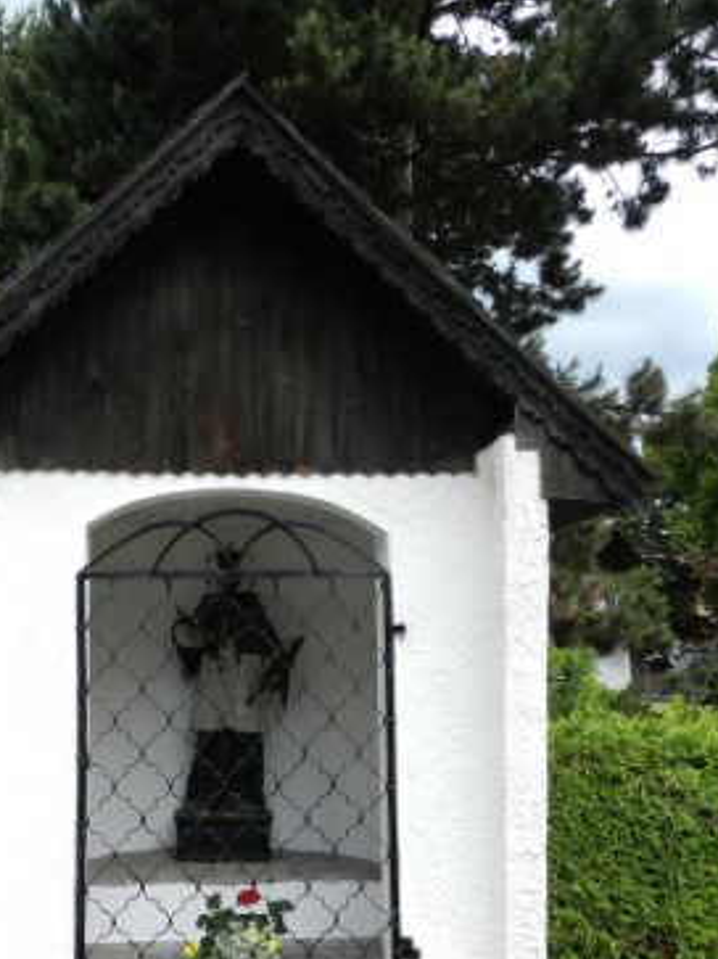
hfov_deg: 43.4
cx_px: 232
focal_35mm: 32
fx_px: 886
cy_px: 575
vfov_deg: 56.4
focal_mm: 4
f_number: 3.4
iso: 160
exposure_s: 1/250
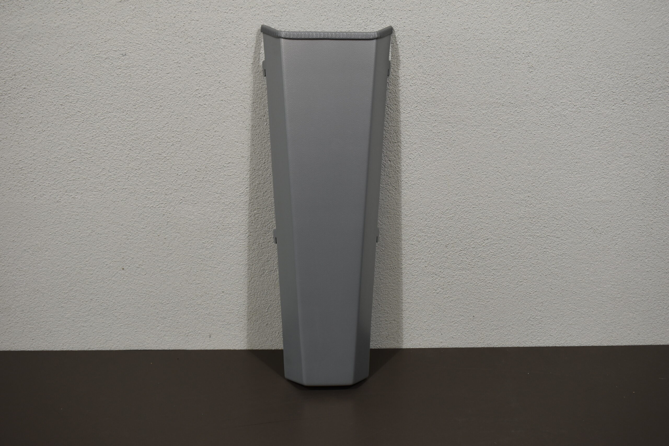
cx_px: 334
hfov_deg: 45.0
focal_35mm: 44
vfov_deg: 30.9
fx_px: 808
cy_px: 223
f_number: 5.6
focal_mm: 29
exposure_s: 1/125
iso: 360
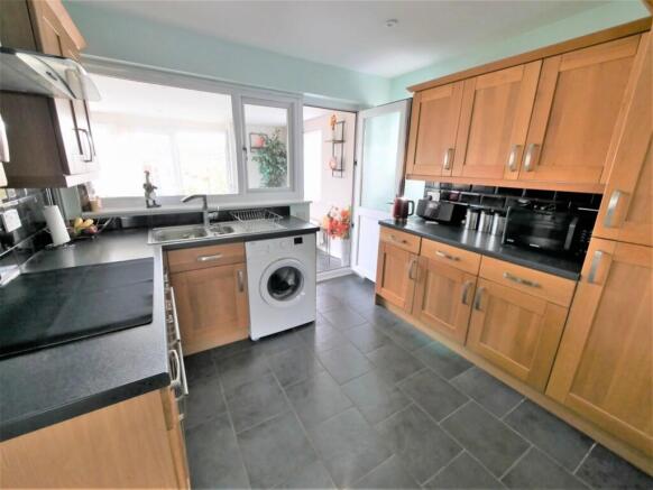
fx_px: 264
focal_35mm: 14
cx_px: 326
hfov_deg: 102.0
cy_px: 245
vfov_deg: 85.7
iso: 640
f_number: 4
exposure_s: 1/60
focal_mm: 7
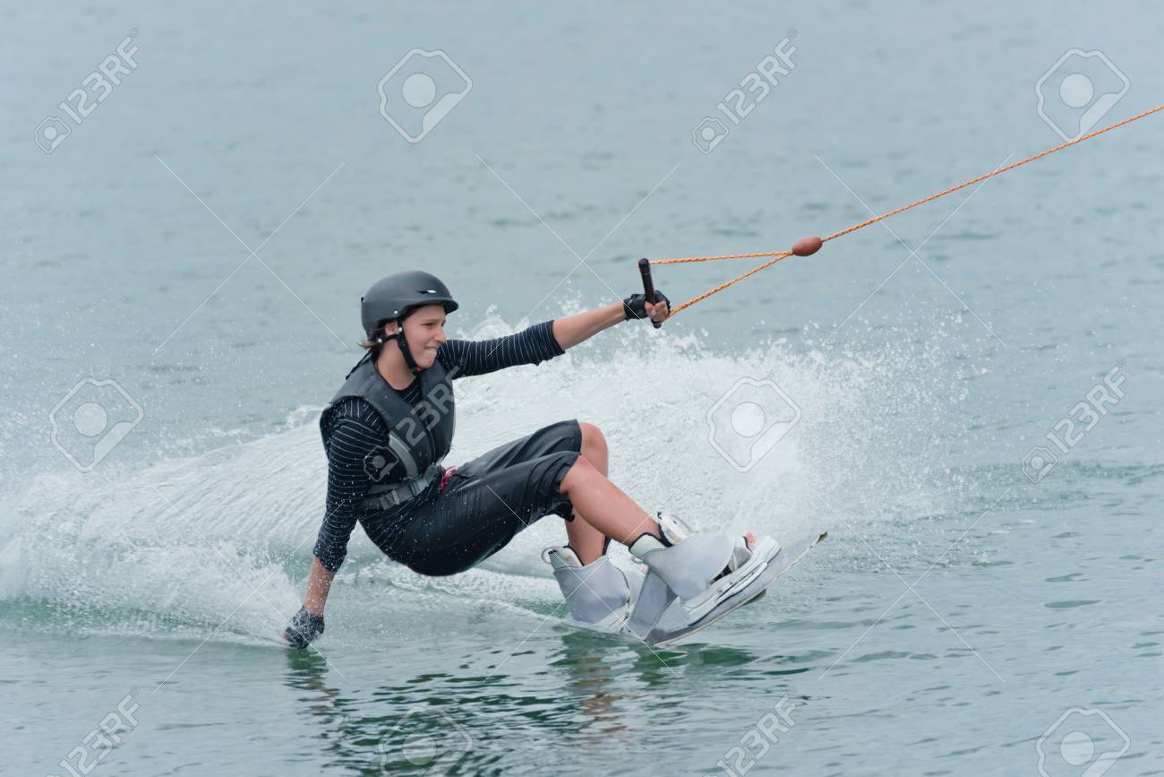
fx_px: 10994
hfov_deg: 6.1
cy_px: 388
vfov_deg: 4.0
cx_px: 582
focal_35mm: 340
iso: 500
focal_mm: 340
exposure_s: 1/800
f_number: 5.6
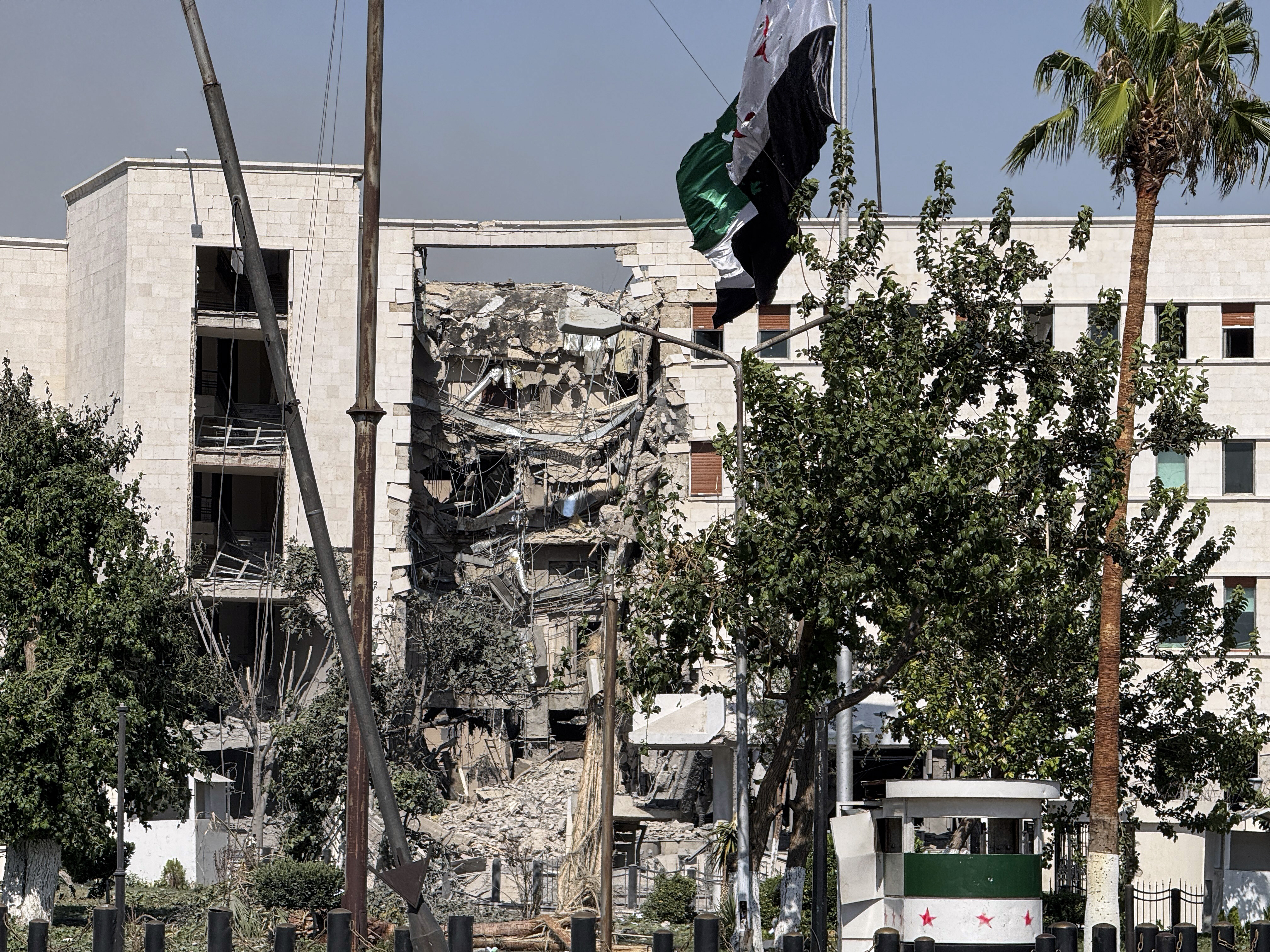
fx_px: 4403
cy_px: 476
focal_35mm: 120
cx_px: 635
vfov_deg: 12.3
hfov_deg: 16.4
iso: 50
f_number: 2.8
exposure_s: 1/2525
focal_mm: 15.66
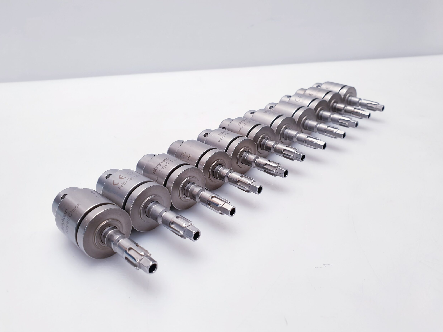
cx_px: 224
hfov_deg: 65.3
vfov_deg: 51.4
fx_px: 346
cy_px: 161
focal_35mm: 27
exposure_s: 1/50
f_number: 2.4
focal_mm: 4.3
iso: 64
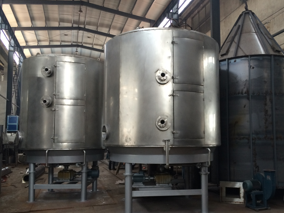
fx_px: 279
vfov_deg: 41.8
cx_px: 157
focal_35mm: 34
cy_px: 115
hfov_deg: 53.8
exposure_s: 1/30
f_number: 2.2
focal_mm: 4.12
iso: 64
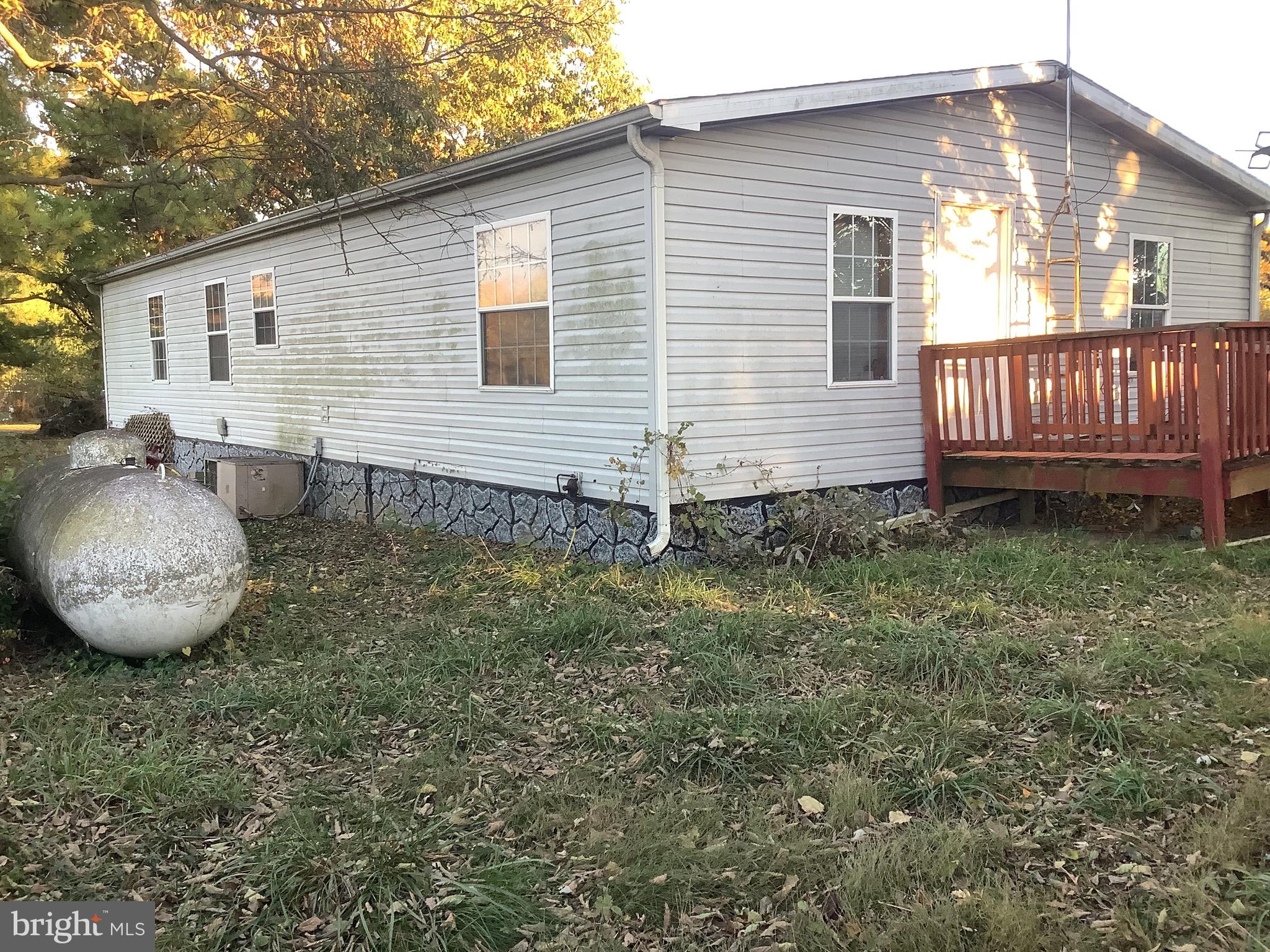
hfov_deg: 58.4
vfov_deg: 45.4
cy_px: 476
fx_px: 1137
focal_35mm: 31
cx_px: 635
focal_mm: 3.3
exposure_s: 1/100
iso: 80
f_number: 2.4
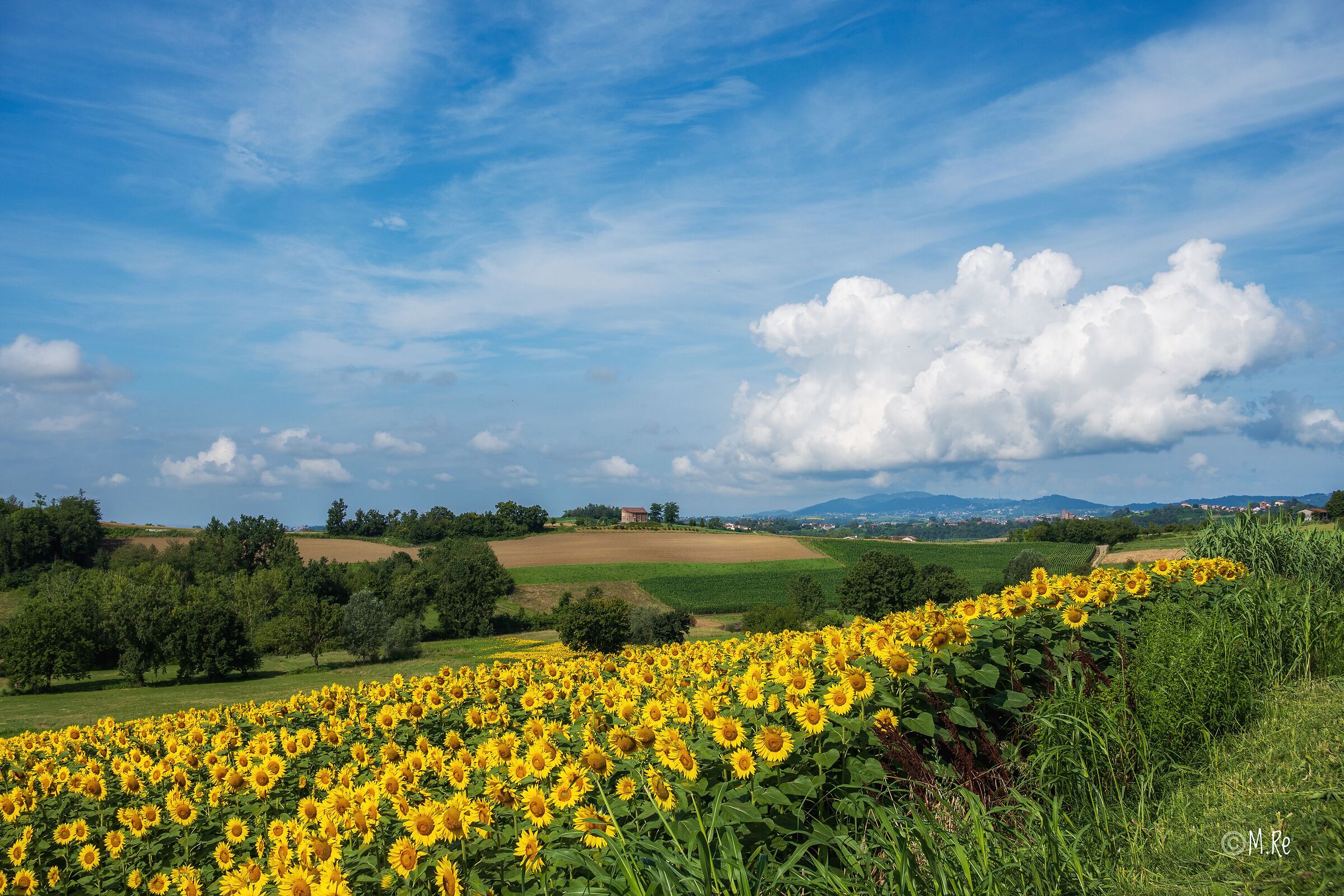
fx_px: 1344
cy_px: 448
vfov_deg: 36.9
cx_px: 672
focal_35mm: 36
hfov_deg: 53.1
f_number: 7.1
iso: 100
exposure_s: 1/640
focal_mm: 24
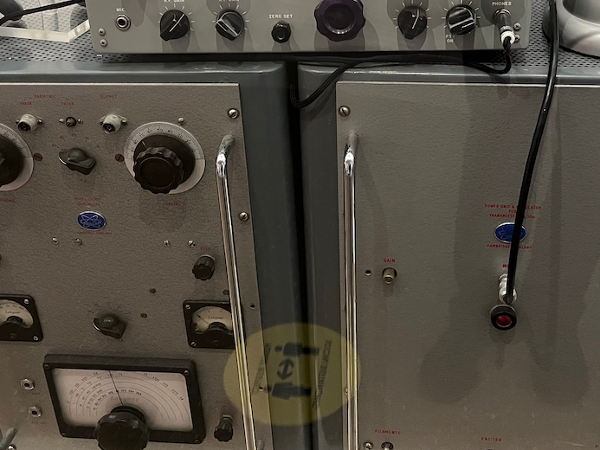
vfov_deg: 29.8
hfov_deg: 39.6
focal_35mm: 48
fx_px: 832
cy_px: 119
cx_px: 313
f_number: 1.6
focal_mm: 5.1
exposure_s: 1/50
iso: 320
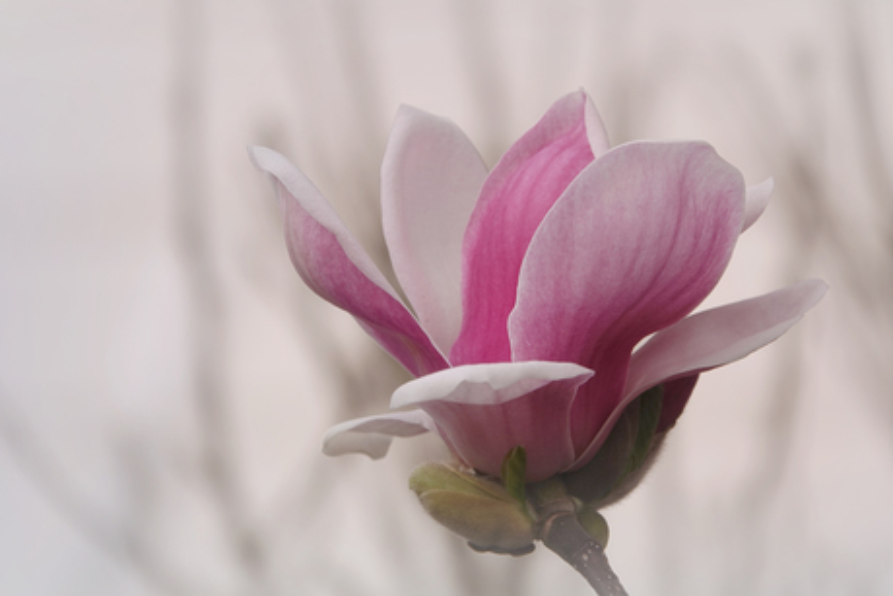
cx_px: 446
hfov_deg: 3.6
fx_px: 14068
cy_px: 298
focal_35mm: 567
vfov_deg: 2.4
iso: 100
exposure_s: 1/640
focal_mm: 207.88
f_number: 4
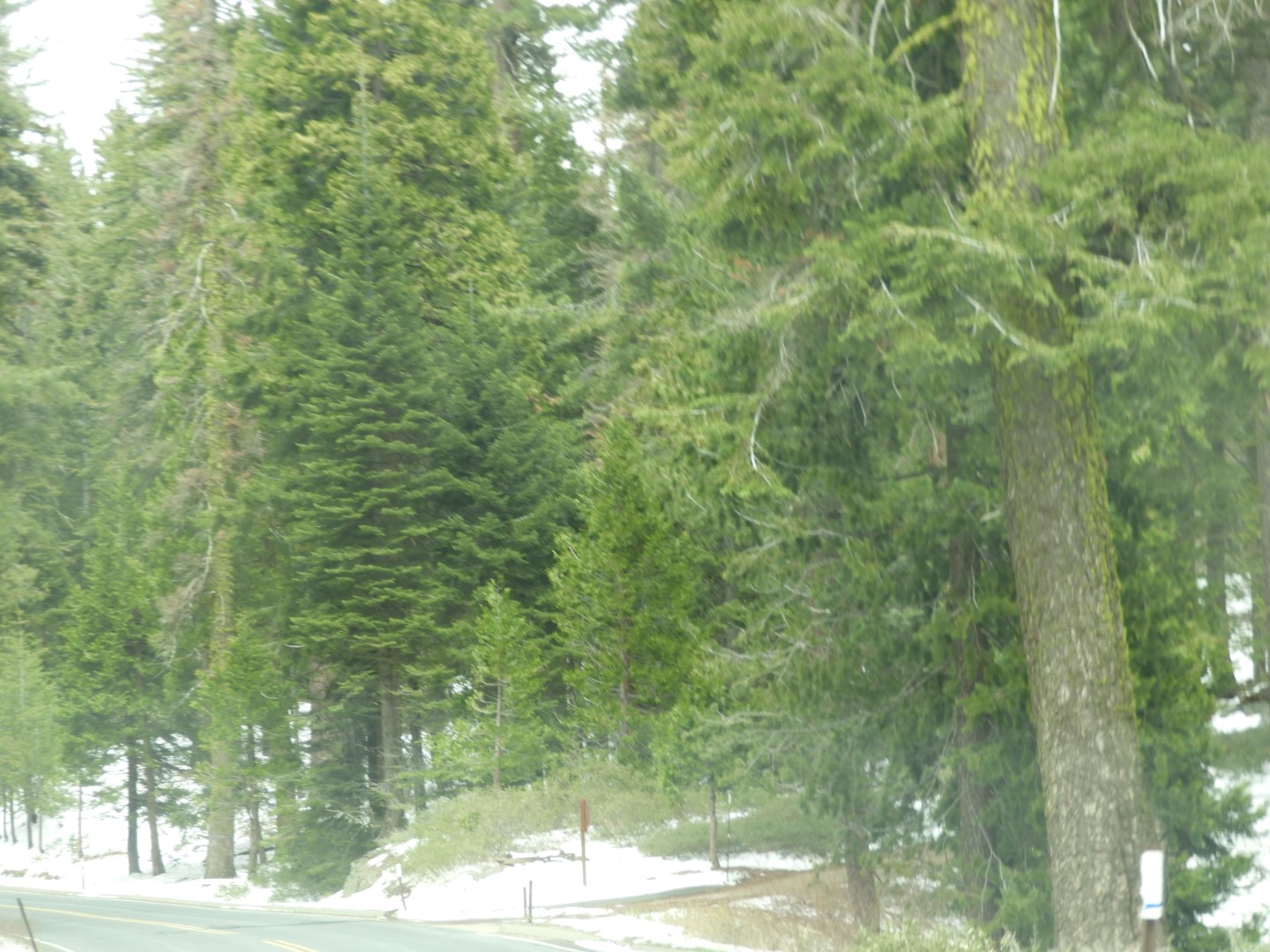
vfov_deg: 11.0
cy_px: 476
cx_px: 635
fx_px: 4953
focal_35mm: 135
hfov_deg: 14.6
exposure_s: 1/80
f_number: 5
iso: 100
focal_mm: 24.2
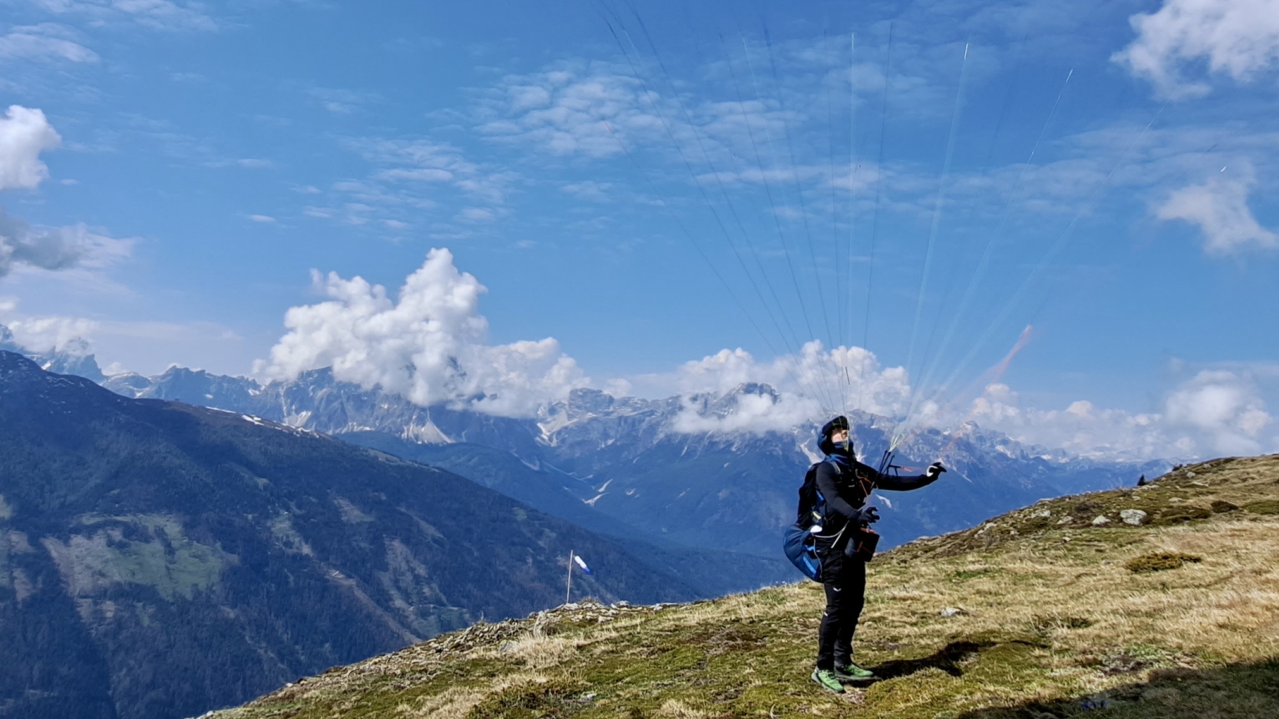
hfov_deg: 67.7
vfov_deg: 40.5
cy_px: 191
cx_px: 565
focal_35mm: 28
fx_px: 950
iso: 50
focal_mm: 1.74
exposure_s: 1/1887
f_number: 2.2
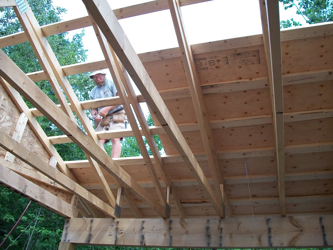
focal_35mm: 32
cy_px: 125
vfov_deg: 44.2
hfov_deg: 56.8
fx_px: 308
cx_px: 166
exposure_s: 1/320
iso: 80
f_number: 2.9
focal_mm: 5.7
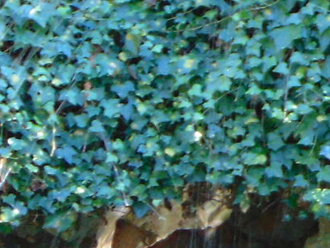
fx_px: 2831
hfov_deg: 6.6
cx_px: 520
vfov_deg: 5.0
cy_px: 243
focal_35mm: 297
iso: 160
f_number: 3.5
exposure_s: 1/30
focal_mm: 9
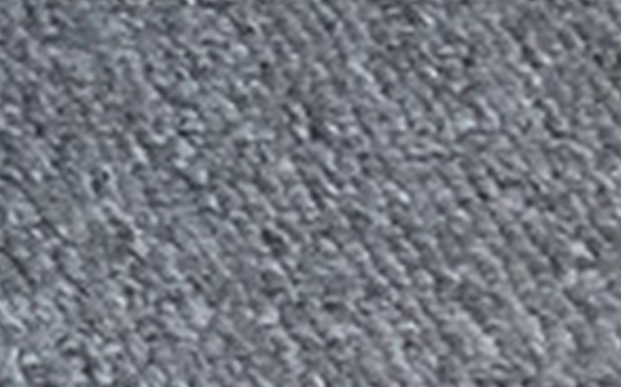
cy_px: -844
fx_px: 3619
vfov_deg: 5.7
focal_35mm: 214
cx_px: -1210
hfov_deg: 8.3
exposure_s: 1/455
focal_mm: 3.3
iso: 25
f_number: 2.4
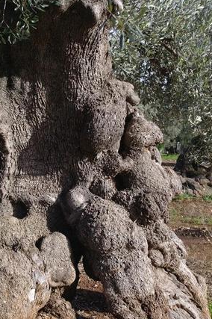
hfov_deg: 24.8
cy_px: 176
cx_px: 60
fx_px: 478
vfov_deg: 36.9
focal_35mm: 54
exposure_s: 1/200
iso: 100
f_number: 5.6
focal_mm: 24
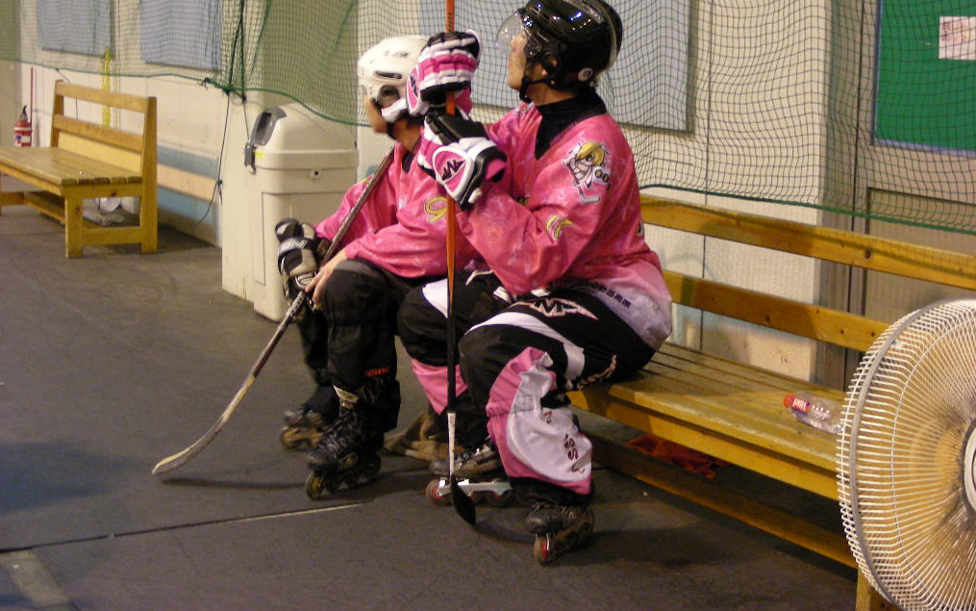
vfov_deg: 21.0
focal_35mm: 62
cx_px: 488
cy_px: 252
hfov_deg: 33.0
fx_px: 1650
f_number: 3.5
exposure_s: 1/8
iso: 210
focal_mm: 9.7
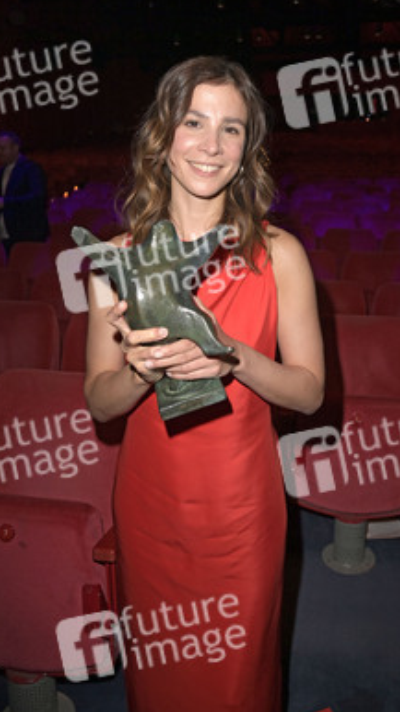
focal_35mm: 26
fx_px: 490
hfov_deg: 44.4
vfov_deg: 71.9
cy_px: 362
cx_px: 205
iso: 800
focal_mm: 24
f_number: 5.6
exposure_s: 1/30
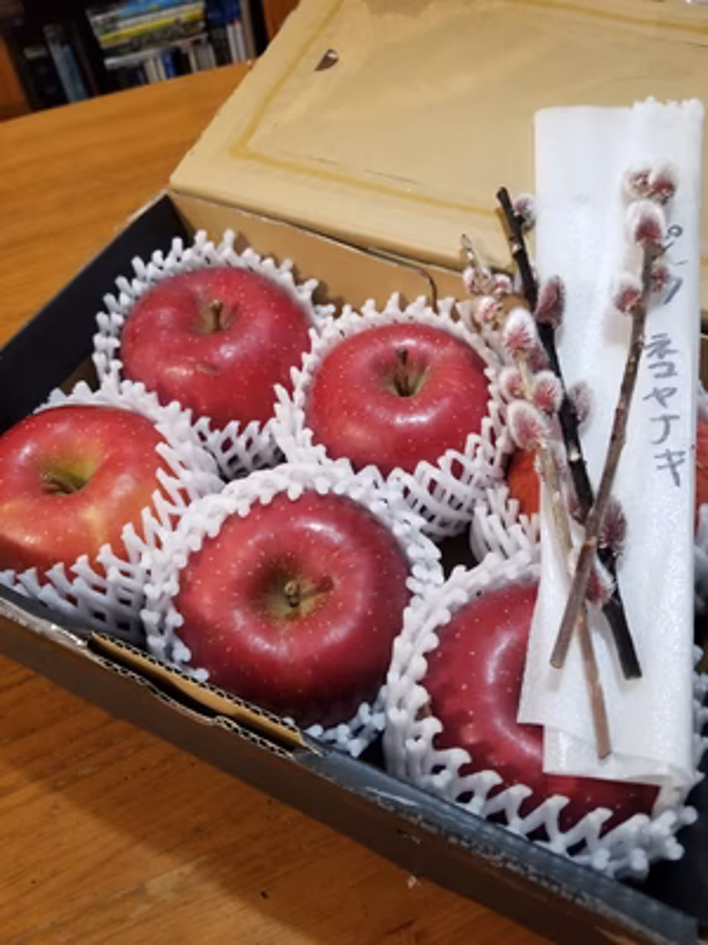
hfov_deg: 53.1
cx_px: 354
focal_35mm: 26
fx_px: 709
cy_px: 472
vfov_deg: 67.3
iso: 160
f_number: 1.7
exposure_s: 1/33
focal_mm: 4.25
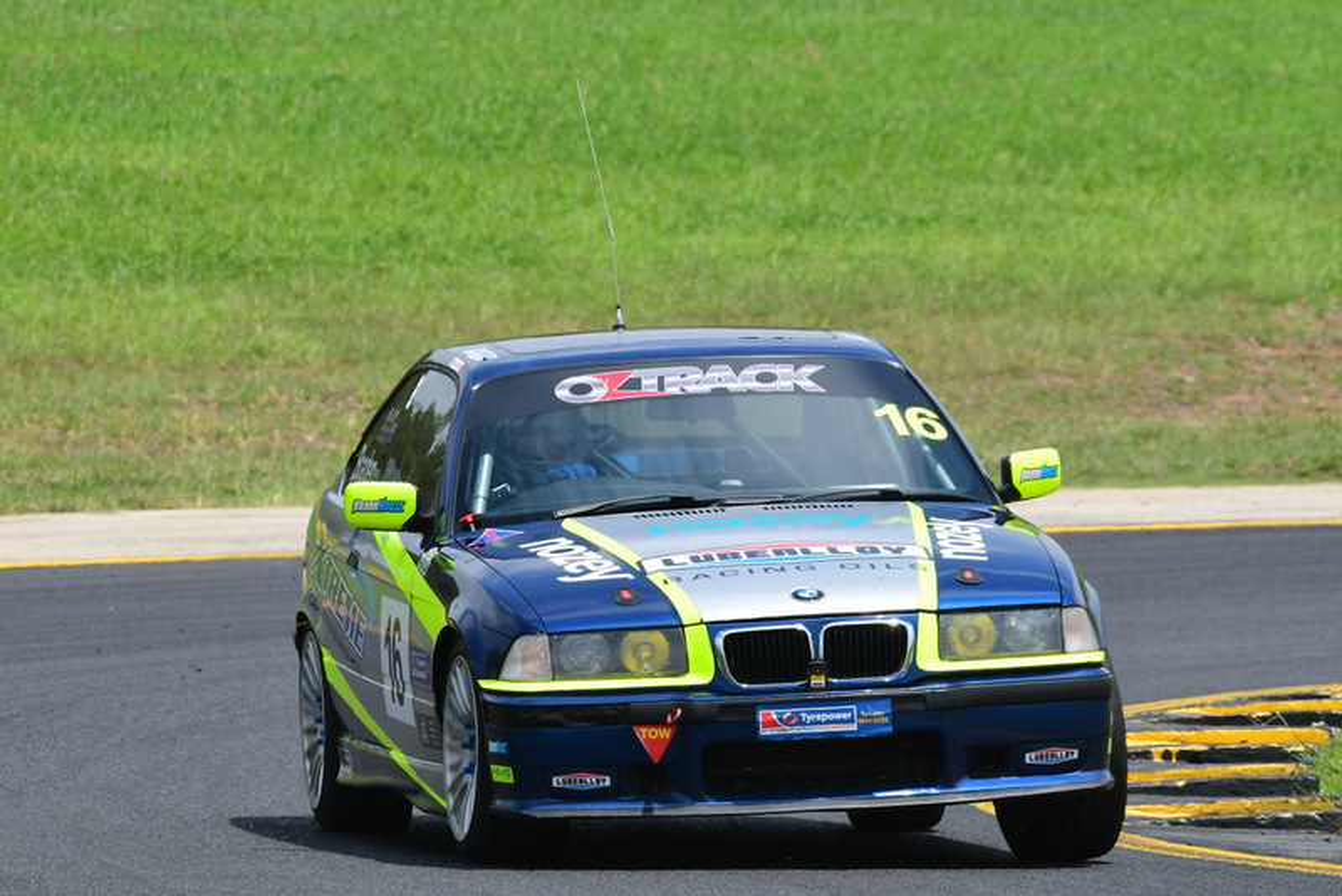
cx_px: 671
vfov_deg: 2.4
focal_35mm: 570
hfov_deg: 3.6
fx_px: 21255
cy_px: 448
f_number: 14
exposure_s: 1/640
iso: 640
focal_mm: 380
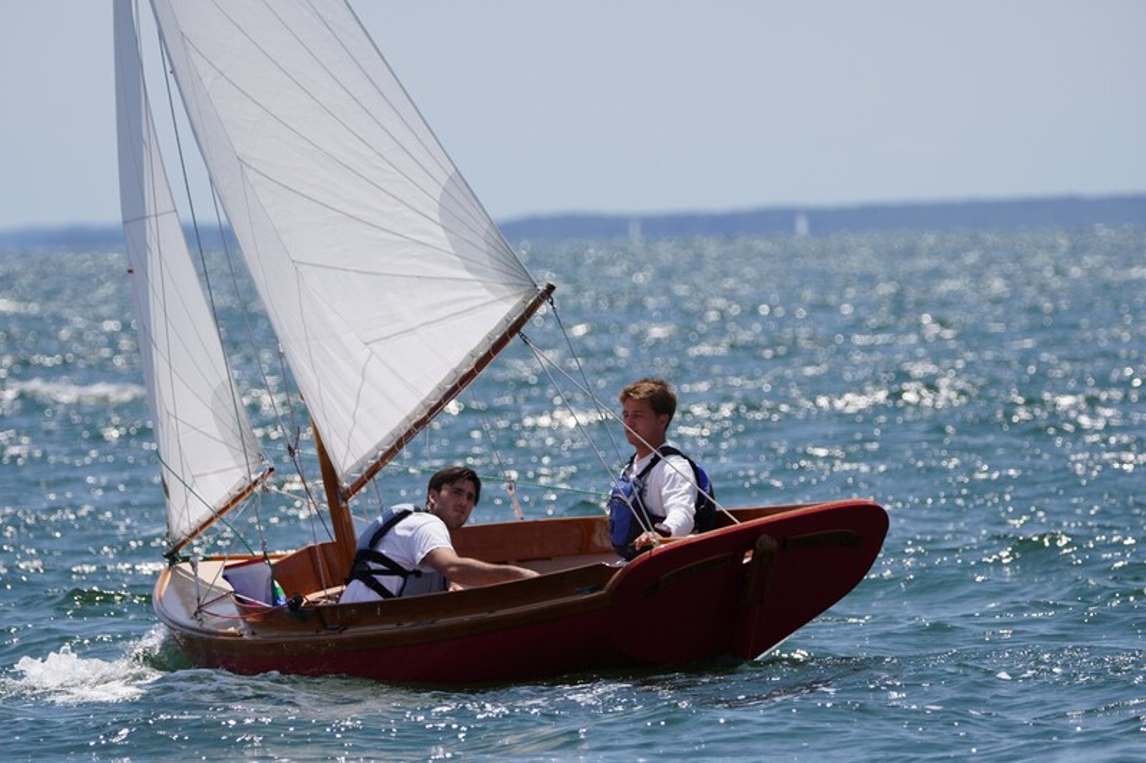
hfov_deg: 5.1
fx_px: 12746
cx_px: 573
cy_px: 382
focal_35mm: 400
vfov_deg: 3.4
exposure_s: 1/1600
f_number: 5.6
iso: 200
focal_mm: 267
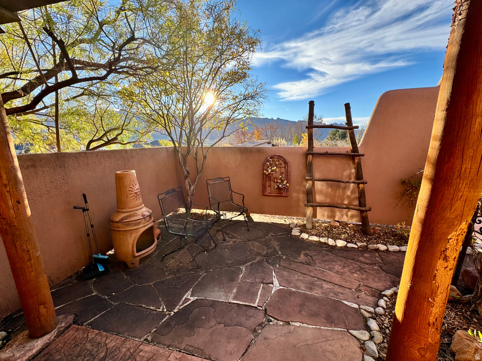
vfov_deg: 85.7
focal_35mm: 14
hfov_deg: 102.1
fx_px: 195
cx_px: 241
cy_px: 180
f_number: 2.2
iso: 40
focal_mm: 2.22
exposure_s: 1/399
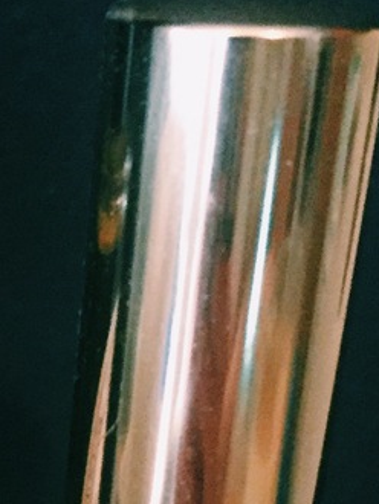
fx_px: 1706
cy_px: 667
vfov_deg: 15.9
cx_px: -165
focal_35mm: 117
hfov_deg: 12.2
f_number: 2.2
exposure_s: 1/15
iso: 250
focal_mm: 4.15
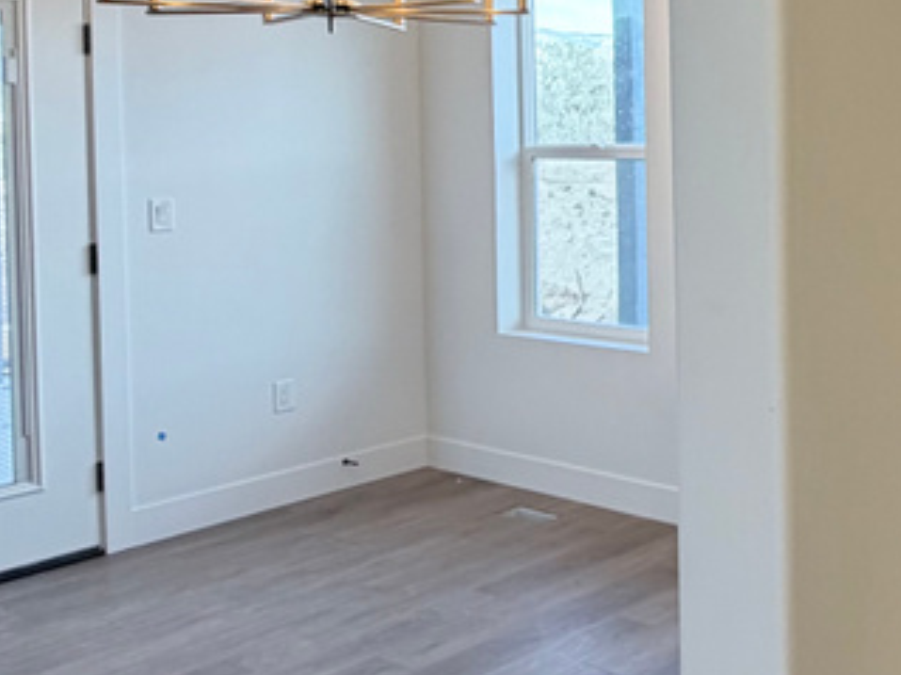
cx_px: 1008
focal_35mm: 45
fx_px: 1171
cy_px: 153
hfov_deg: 35.5
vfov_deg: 31.5
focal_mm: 2.22
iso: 160
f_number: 2.2
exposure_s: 1/120
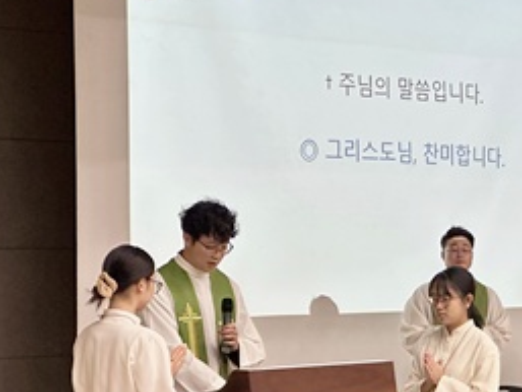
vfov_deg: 12.3
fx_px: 1810
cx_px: 382
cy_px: 274
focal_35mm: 120
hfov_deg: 16.3
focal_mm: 9
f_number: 2.8
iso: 250
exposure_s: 1/60
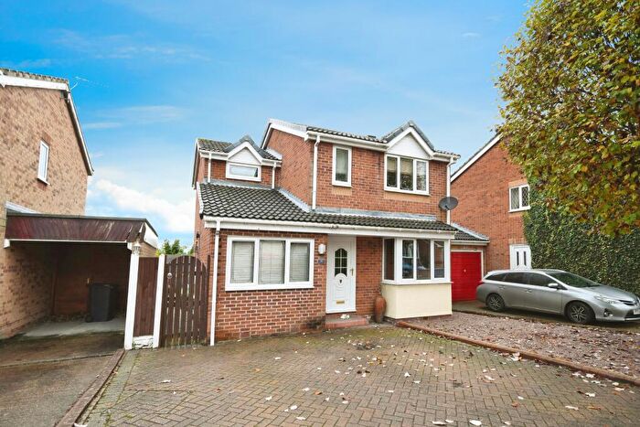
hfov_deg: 90.0
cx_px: 320
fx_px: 320
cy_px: 214
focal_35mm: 18
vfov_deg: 67.4
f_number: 8
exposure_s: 1/160
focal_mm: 12
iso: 400
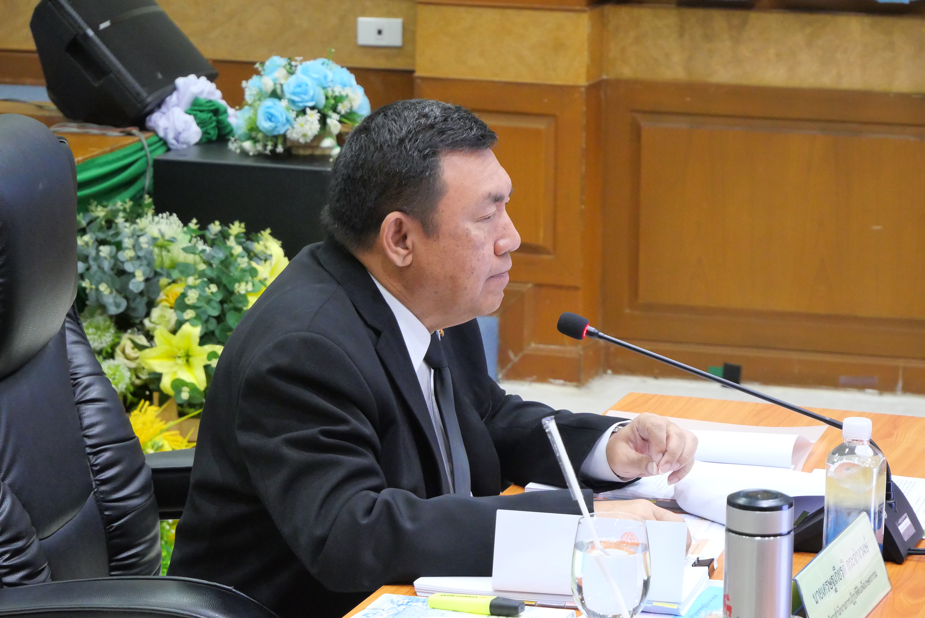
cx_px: 462
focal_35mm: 124
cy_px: 309
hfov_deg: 16.5
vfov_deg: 11.1
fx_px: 3188
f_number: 5.6
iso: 3200
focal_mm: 60
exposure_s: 1/50
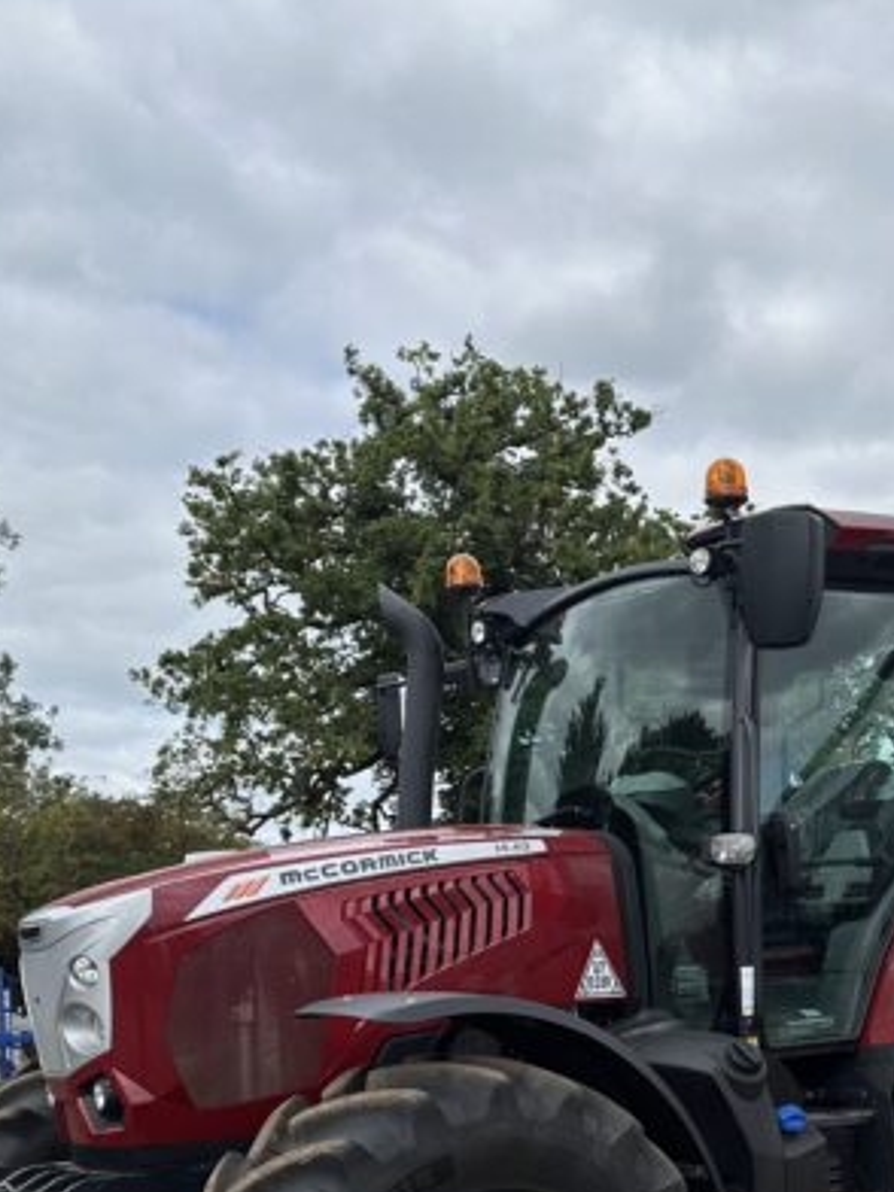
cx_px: 648
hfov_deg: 29.3
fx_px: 1687
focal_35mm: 49
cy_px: 994
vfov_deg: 37.2
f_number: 1.78
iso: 80
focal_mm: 6.86
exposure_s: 1/4545
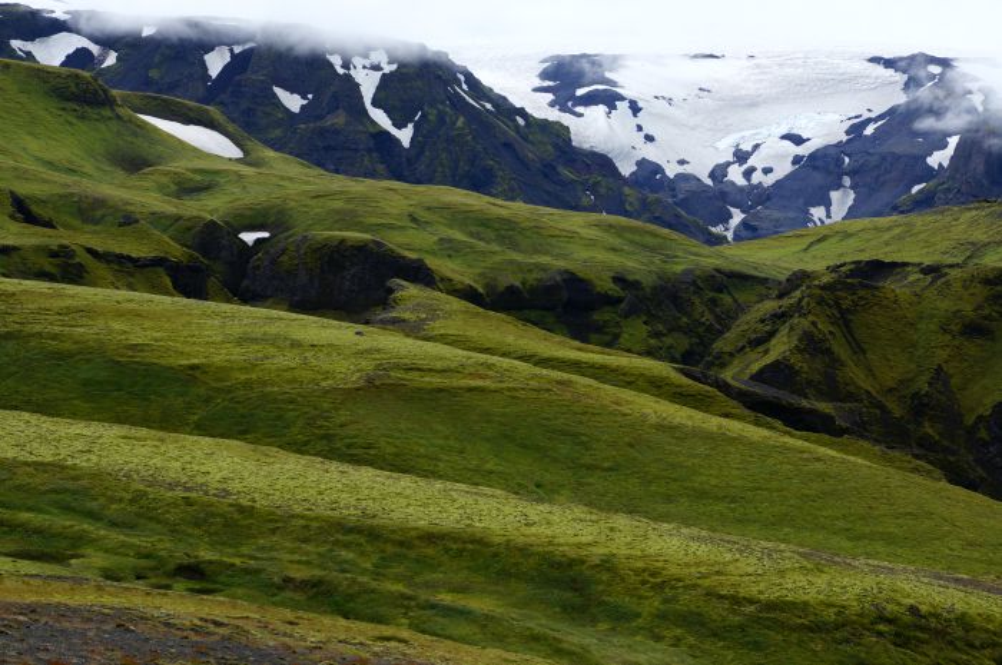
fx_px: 2127
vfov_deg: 17.8
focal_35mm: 76
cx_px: 501
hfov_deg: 26.5
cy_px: 332
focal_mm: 51
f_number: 9
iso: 100
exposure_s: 1/100
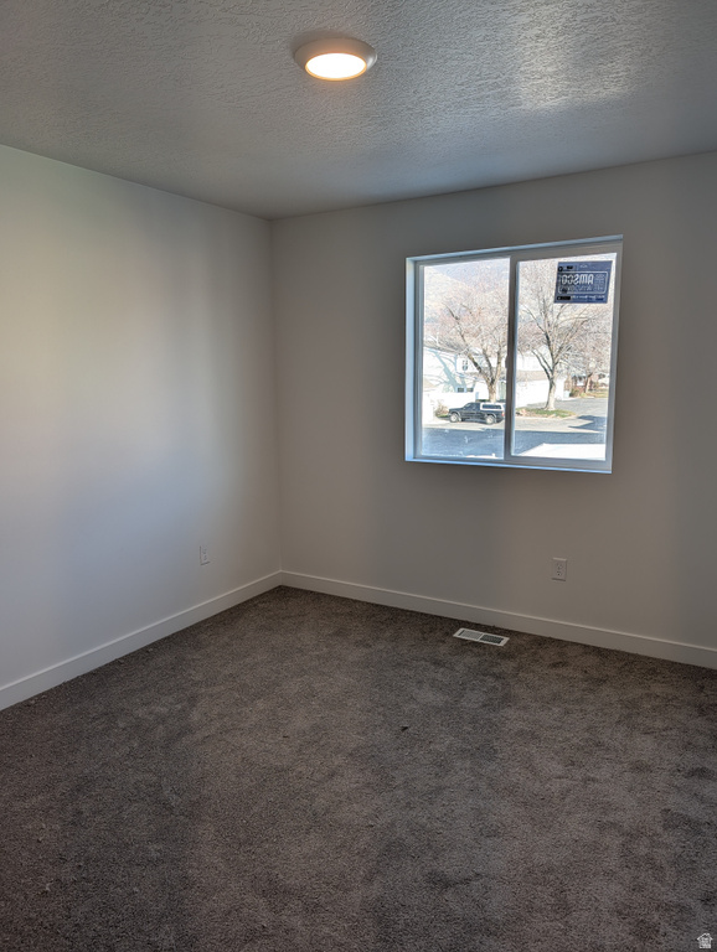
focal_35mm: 24
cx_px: 358
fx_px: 661
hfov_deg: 56.9
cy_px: 476
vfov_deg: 71.5
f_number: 1.68
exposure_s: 1/134
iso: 18
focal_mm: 6.9
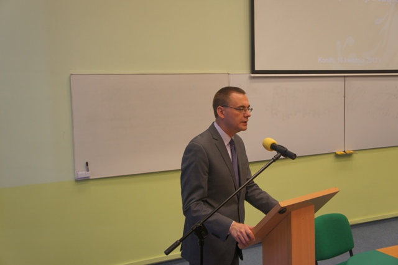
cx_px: 199
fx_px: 447
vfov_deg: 33.0
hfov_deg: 47.9
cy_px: 132
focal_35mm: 40
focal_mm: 27
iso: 400
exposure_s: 1/50
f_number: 4
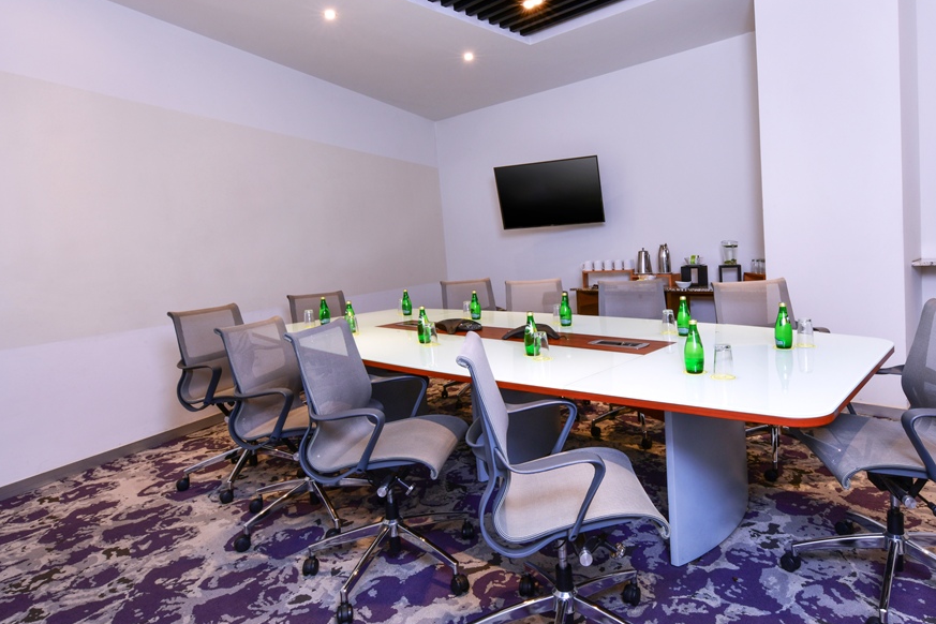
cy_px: 294
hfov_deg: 77.2
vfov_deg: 57.2
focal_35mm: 22
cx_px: 583
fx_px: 572
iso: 125
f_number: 22
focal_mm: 16
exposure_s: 3
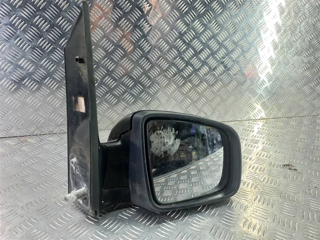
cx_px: 160
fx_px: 231
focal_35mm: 25
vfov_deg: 54.9
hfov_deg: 69.4
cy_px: 120
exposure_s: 1/50
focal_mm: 4.6
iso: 100
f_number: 1.8
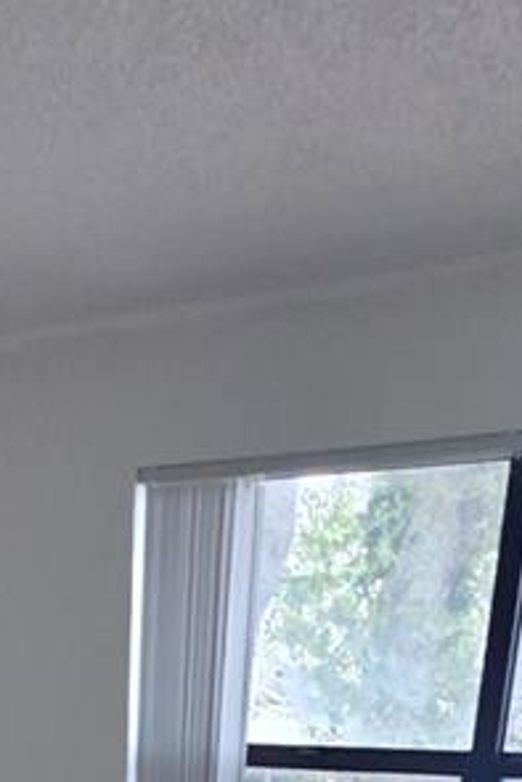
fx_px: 1195
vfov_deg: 22.6
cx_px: 164
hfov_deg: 24.5
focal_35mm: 55
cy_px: 1378
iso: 40
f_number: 2.2
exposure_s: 1/60
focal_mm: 1.7
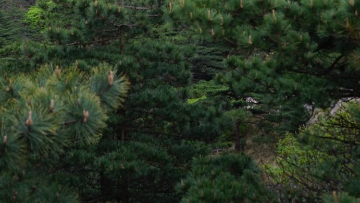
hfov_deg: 26.4
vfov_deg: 13.8
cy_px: -137
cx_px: 132
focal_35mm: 80
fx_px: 764
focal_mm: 33
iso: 200
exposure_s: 1/60
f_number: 4
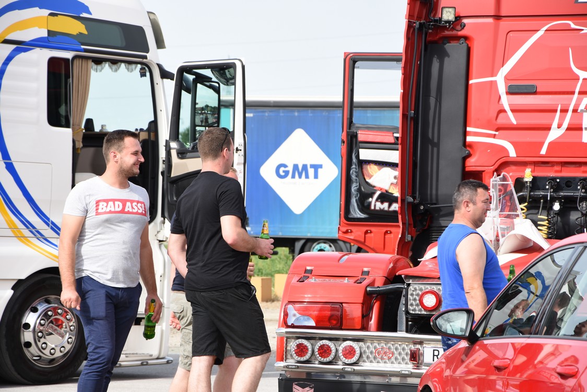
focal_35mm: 158
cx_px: 294
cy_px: 196
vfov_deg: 8.7
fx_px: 2569
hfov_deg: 13.0
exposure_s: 1/160
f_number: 7.1
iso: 100
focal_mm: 105
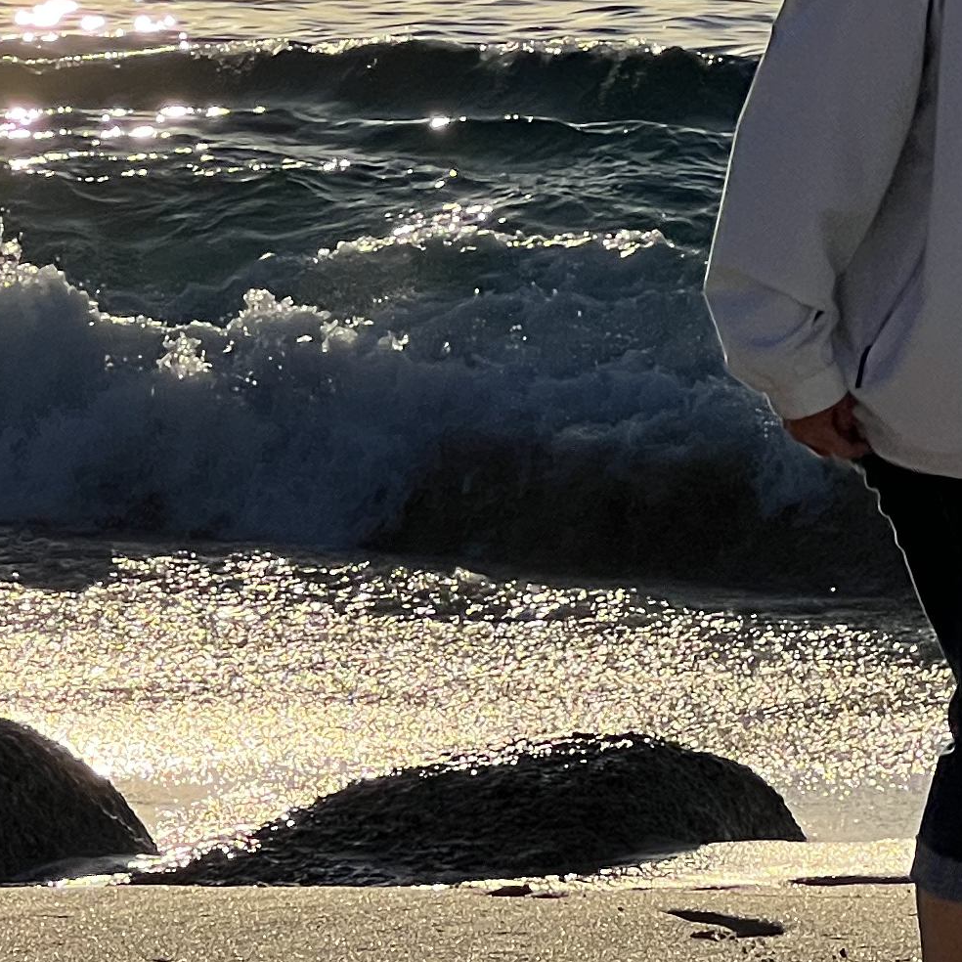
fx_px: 8772
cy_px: 506
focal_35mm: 279
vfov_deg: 6.3
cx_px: 817
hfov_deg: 6.3
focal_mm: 9
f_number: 2.8
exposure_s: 1/2801
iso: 20
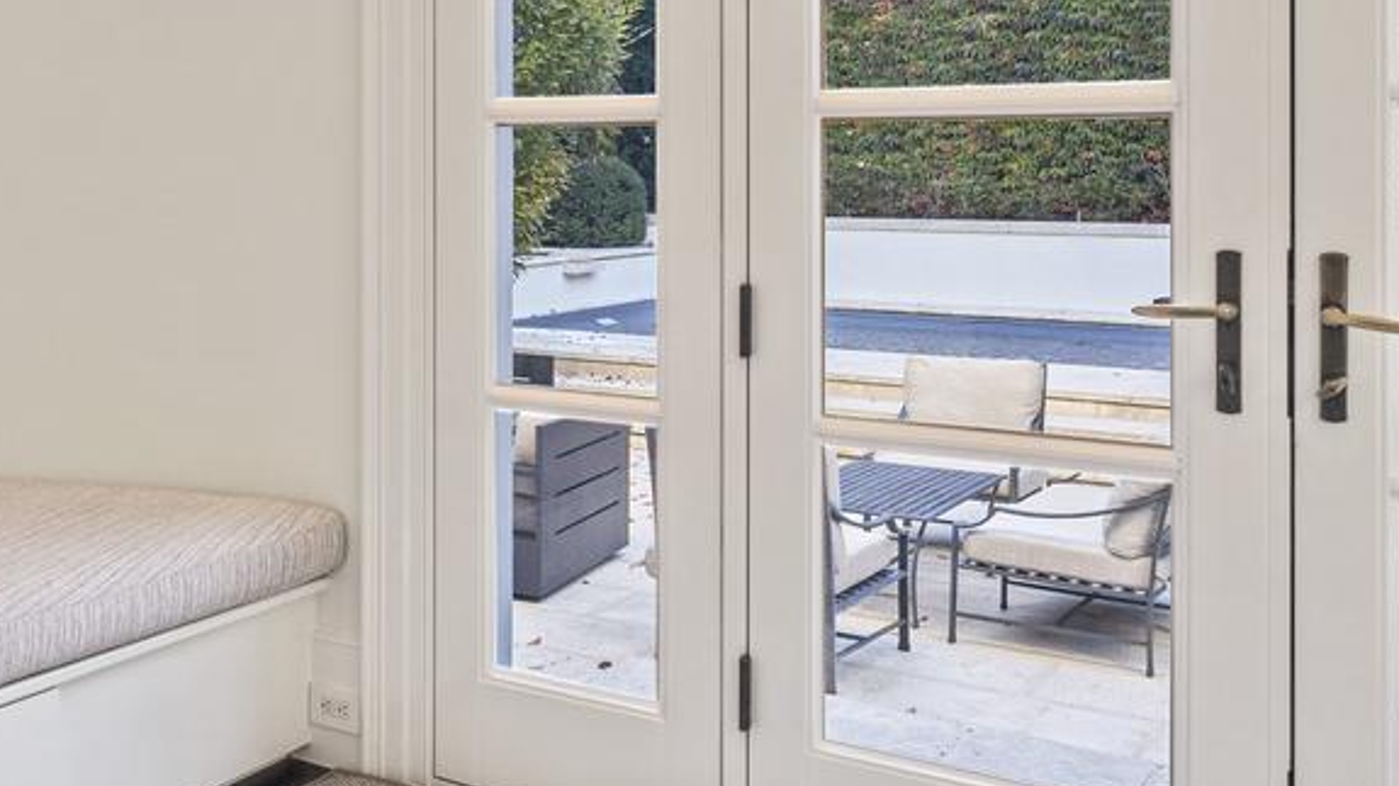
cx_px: 353
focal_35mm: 42
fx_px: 1558
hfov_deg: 46.7
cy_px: 175
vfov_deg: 27.8
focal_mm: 16
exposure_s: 1/3
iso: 500
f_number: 8
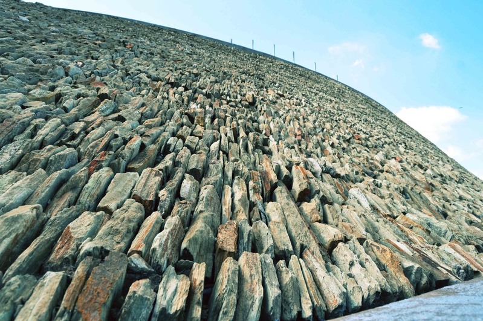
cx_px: 242
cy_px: 160
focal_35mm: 27
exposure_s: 1/160
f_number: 8
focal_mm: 18
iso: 200
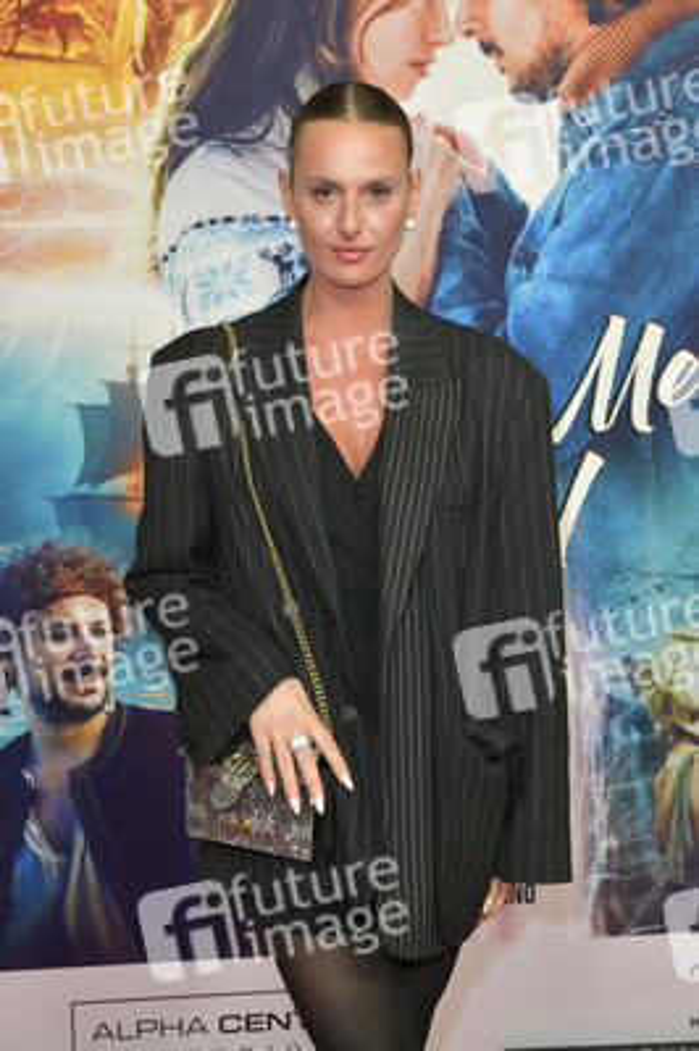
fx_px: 1605
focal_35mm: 55
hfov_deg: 24.6
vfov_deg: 36.3
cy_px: 526
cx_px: 350
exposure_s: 1/250
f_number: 8
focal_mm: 55
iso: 1600
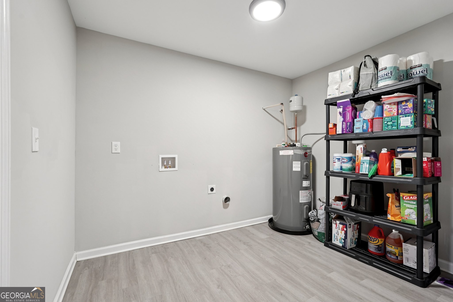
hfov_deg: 96.7
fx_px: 201
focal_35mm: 16
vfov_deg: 73.7
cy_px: 151
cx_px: 226
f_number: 8
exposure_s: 1/8
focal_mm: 16
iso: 800
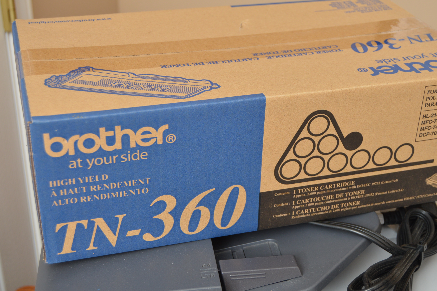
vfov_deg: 23.8
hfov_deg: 35.0
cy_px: 156
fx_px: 692
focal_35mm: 57
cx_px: 237
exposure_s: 1/160
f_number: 4.5
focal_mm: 34
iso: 200
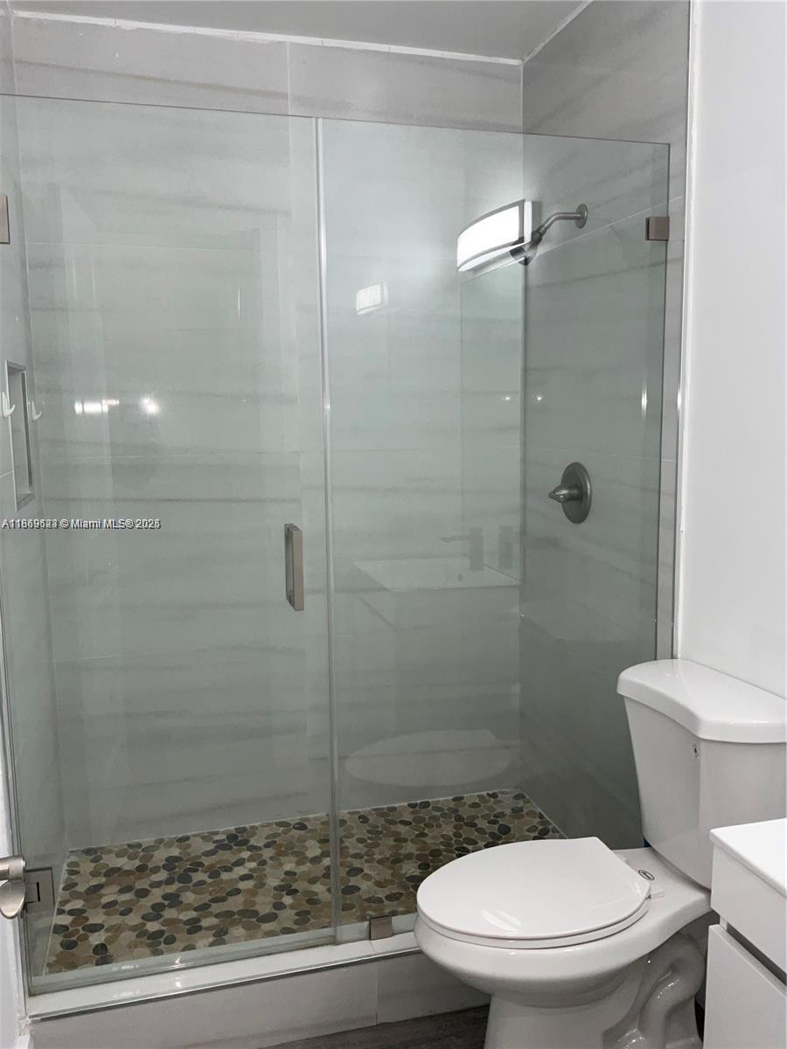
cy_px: 524
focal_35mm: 29
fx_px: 879
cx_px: 394
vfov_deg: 61.7
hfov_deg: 48.2
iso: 25
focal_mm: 3
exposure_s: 1/60
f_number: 1.8
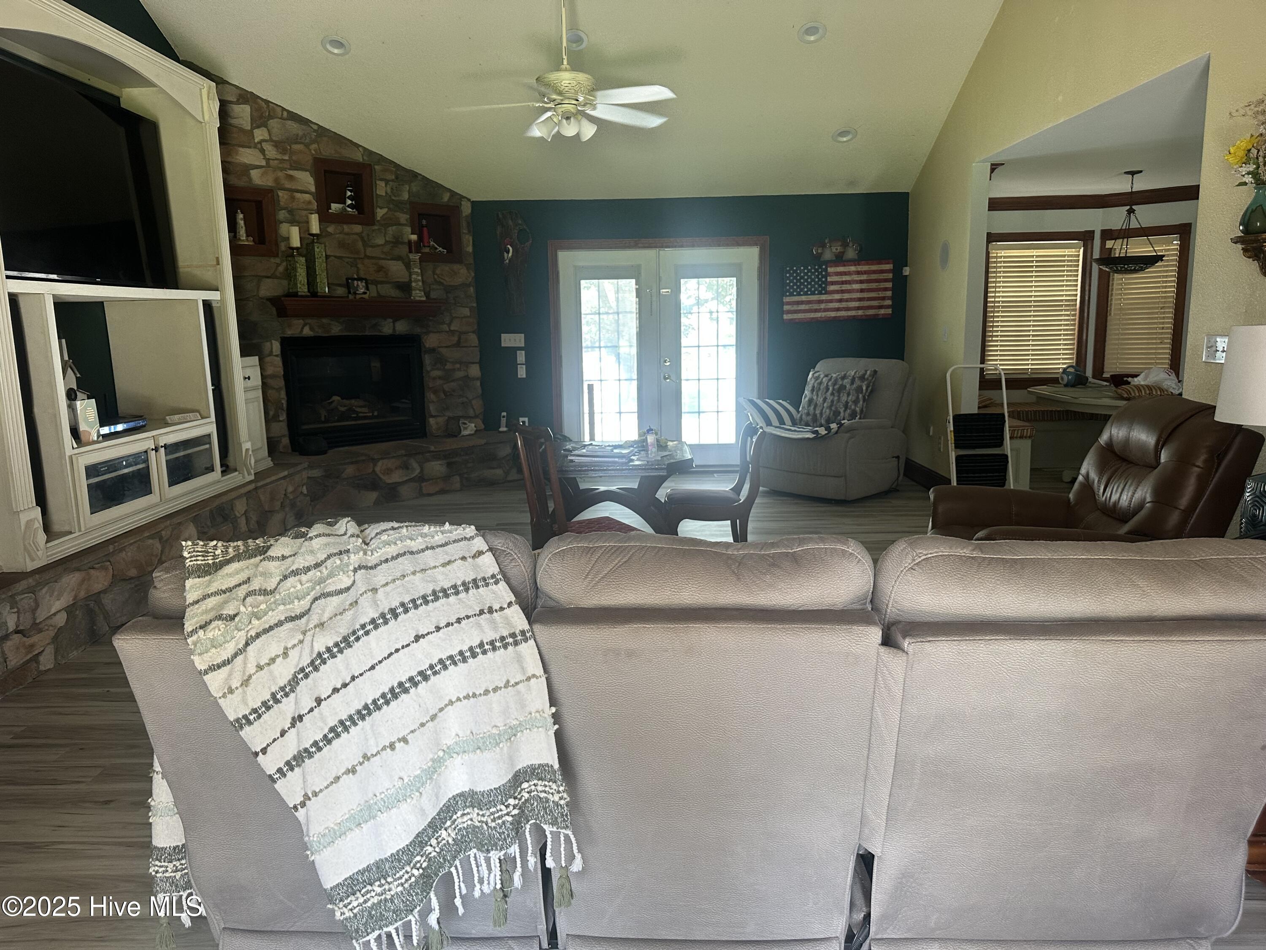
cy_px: 475
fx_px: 878
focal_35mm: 24
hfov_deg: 71.6
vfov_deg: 56.8
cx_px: 633
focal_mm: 6.86
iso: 160
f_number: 1.78
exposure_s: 1/121
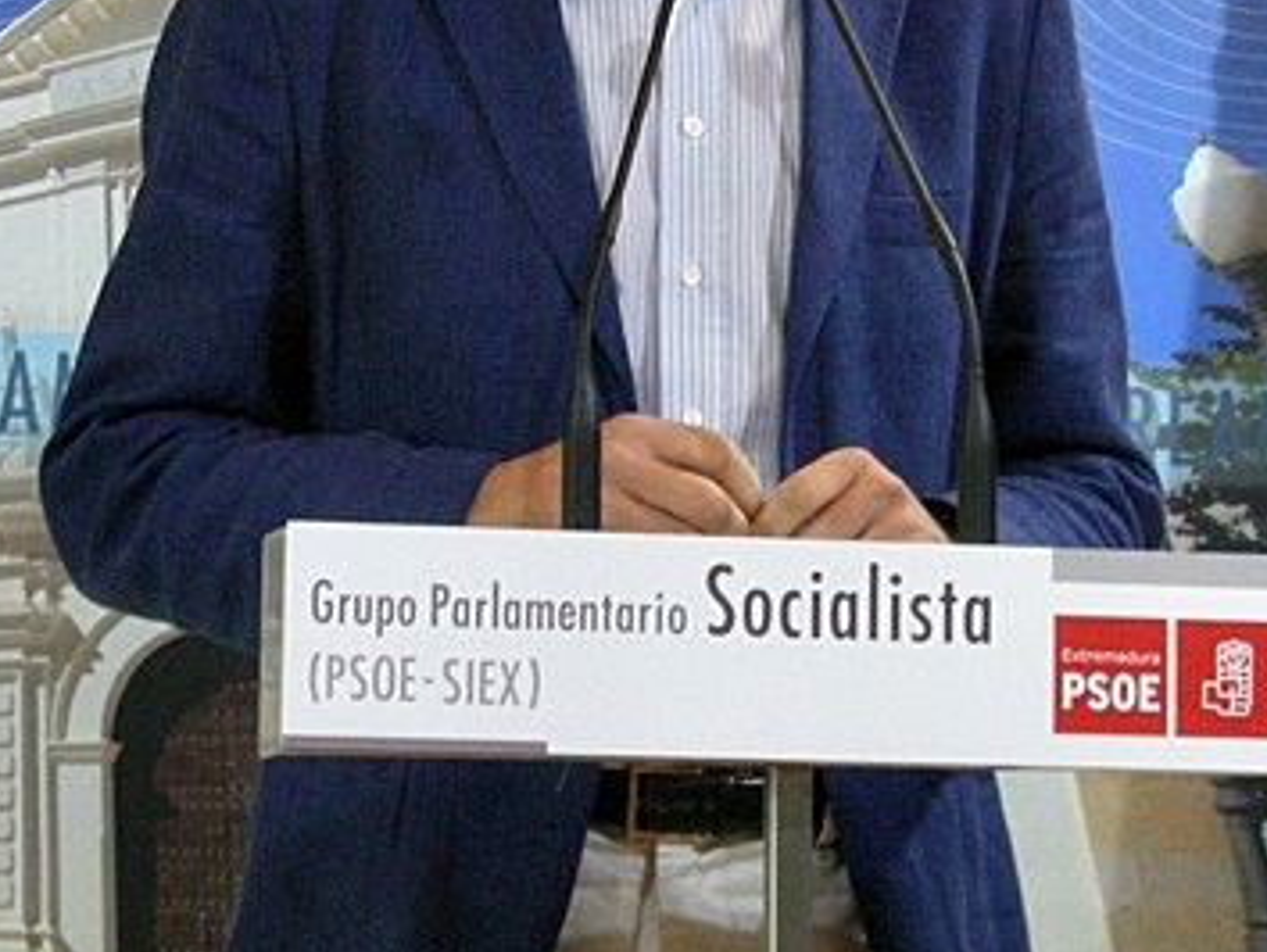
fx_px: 6336
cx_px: 805
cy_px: 138
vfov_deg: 8.6
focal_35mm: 173
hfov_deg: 11.4
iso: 350
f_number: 4.1
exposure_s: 1/51
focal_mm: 13.7
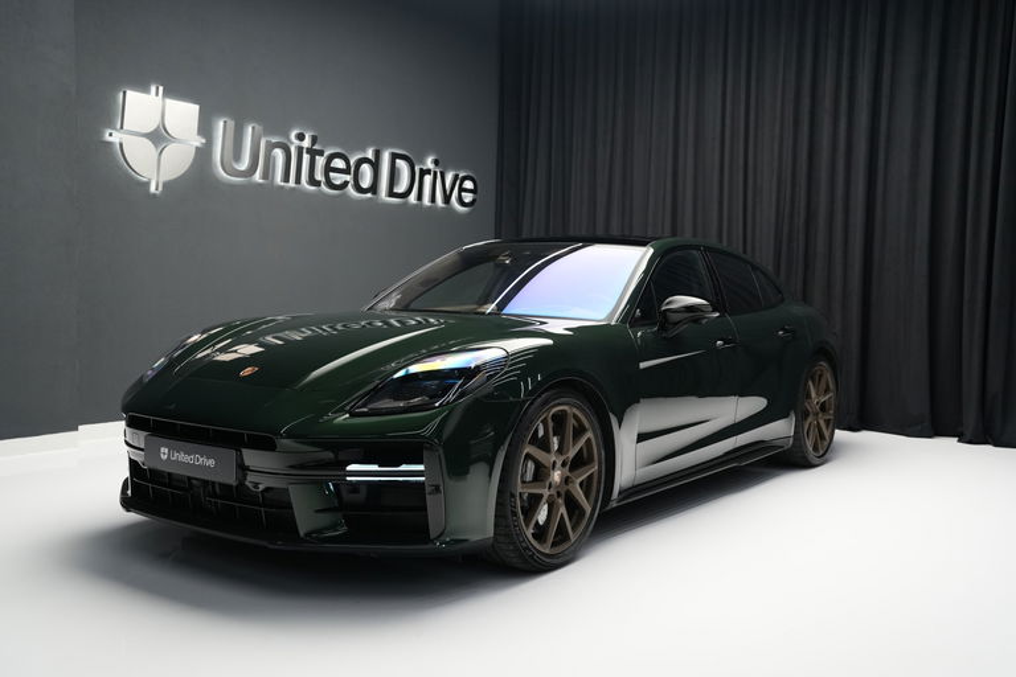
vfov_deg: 37.9
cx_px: 508
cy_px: 338
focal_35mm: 35
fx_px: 988
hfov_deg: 54.4
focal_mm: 35
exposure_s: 1/30
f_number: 4
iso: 1250
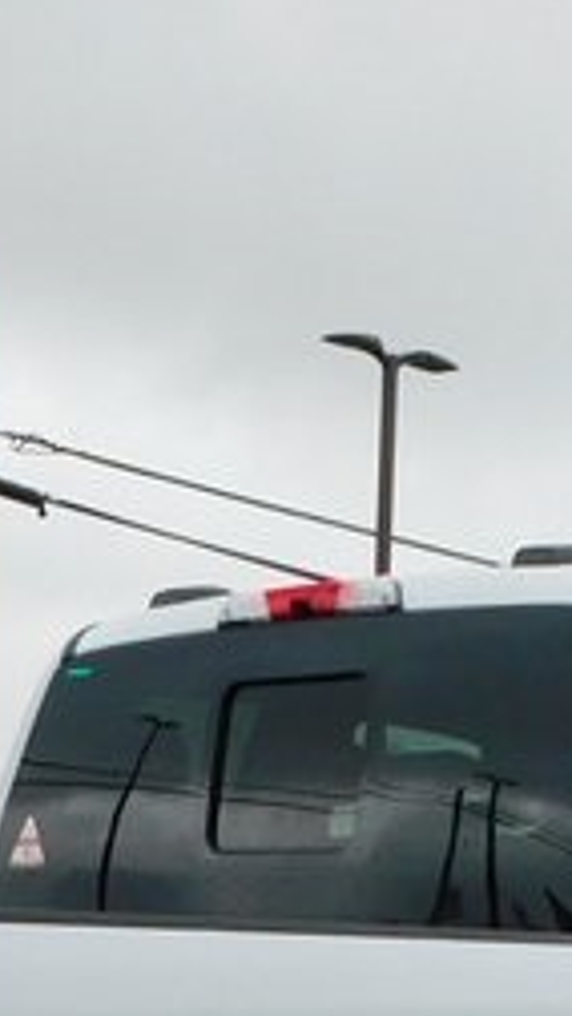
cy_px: 1137
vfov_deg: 19.9
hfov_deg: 11.9
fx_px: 2747
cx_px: 141
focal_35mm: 102
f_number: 3
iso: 125
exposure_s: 1/800
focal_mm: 4
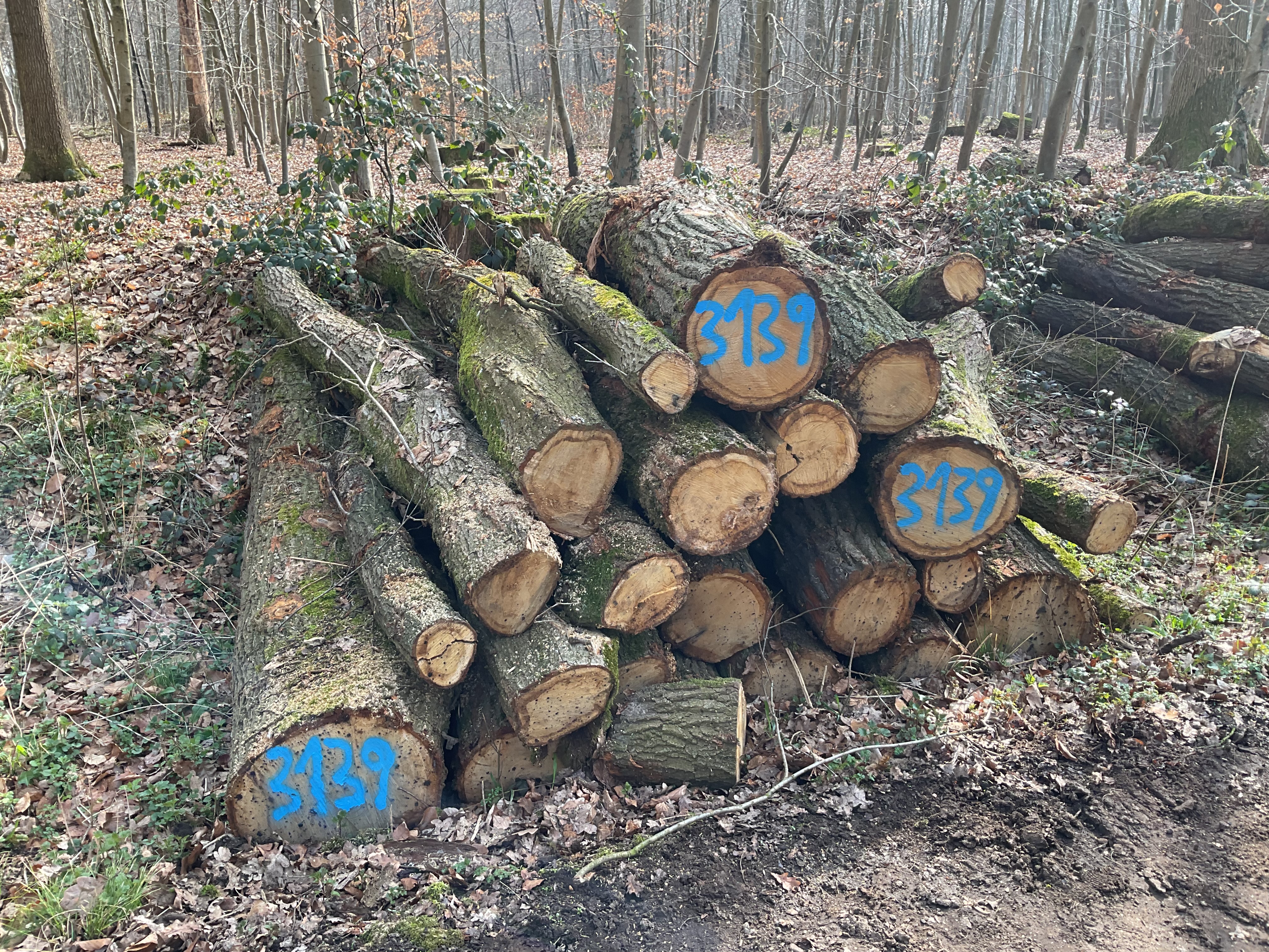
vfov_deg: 48.2
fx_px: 1063
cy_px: 476
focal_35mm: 29
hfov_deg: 61.7
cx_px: 634
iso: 16
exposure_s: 1/120
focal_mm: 3
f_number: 1.8
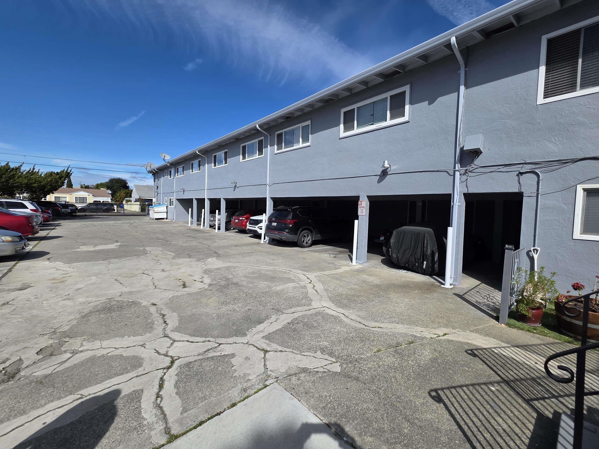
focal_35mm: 14
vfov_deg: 85.7
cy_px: 222
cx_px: 322
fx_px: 242
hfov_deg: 101.9
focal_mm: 2.2
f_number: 1.9
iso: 40
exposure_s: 1/3092
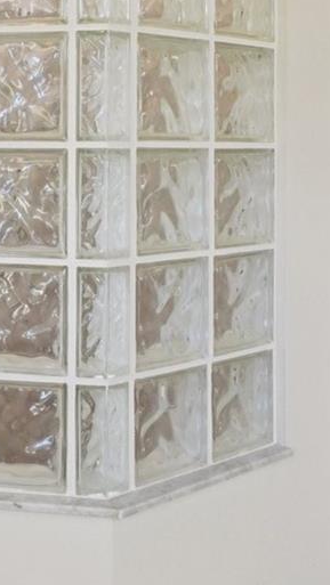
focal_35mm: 49
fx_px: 761
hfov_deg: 22.5
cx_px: -65
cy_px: 163
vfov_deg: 41.1
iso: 320
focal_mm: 10
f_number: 8
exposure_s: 1/30
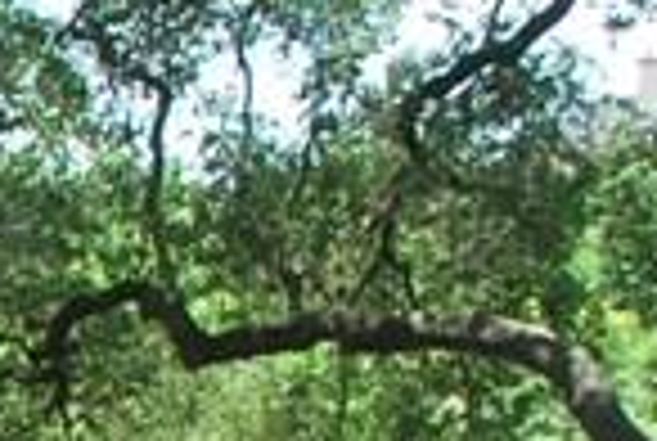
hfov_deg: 8.3
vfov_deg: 6.0
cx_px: -1051
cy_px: 1076
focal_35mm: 222
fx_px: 4060
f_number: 5
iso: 100
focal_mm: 20
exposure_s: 1/200
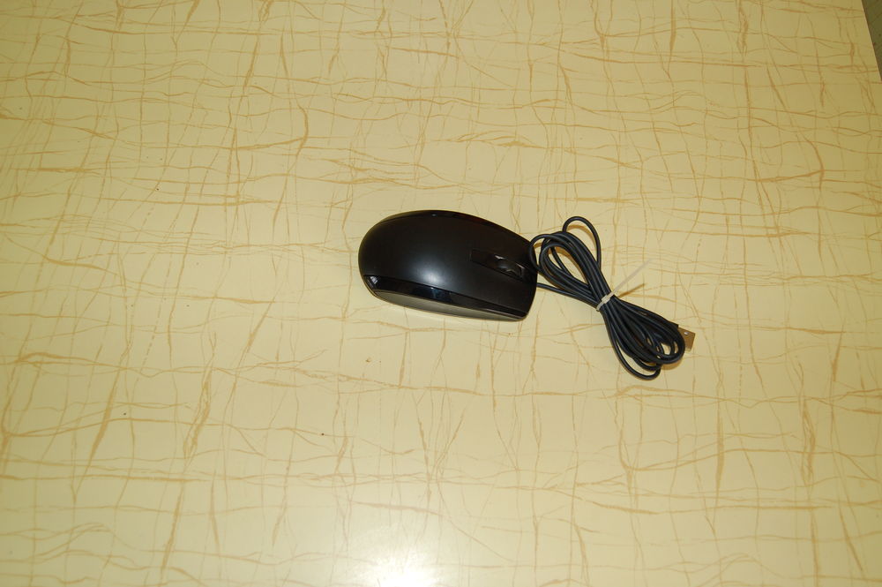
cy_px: 294
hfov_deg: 62.0
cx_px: 441
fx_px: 734
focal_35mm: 30
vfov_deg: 43.5
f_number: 3.8
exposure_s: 1/60
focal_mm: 20
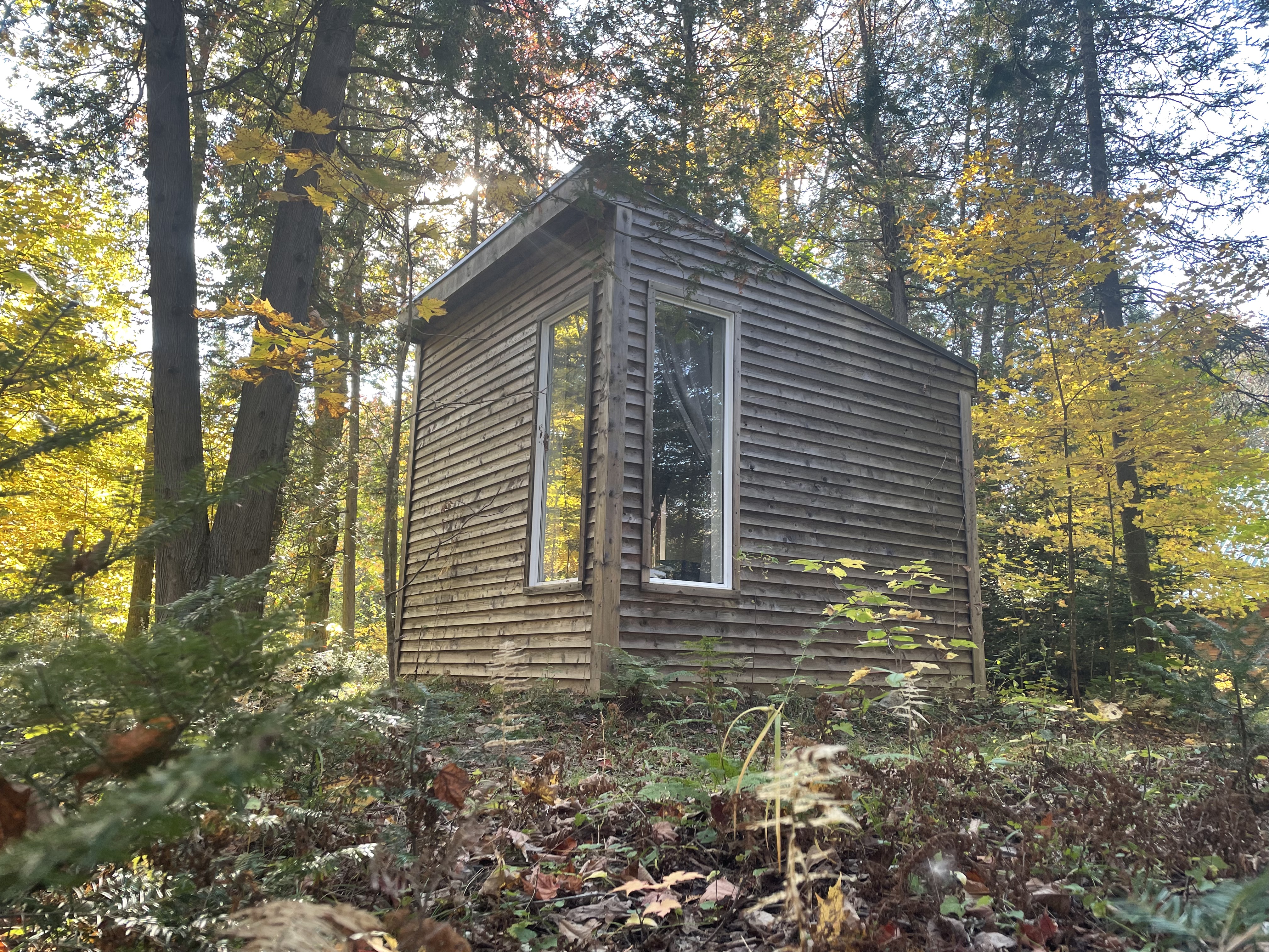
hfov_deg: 67.3
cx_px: 634
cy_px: 476
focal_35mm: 26
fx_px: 953
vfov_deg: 53.1
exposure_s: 1/121
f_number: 1.6
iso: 40
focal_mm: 4.2
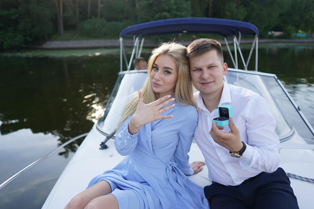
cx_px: 157
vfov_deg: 53.0
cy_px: 104
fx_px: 209
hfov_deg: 73.8
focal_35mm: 24
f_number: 1.4
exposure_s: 1/2500
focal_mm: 16
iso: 100
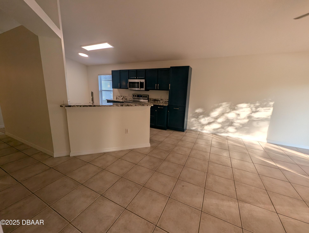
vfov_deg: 90.0
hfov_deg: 106.1
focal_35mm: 13
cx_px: 154
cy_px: 116
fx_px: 116
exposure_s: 1/166
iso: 44
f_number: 2.2
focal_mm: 1.95
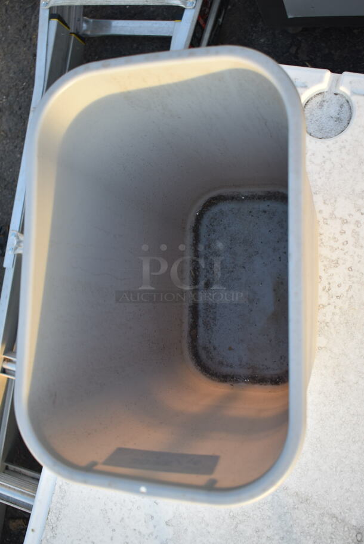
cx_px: 182
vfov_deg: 53.1
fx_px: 545
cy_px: 272
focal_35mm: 36
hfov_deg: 36.9
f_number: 4
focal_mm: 24
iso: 180
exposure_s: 1/125
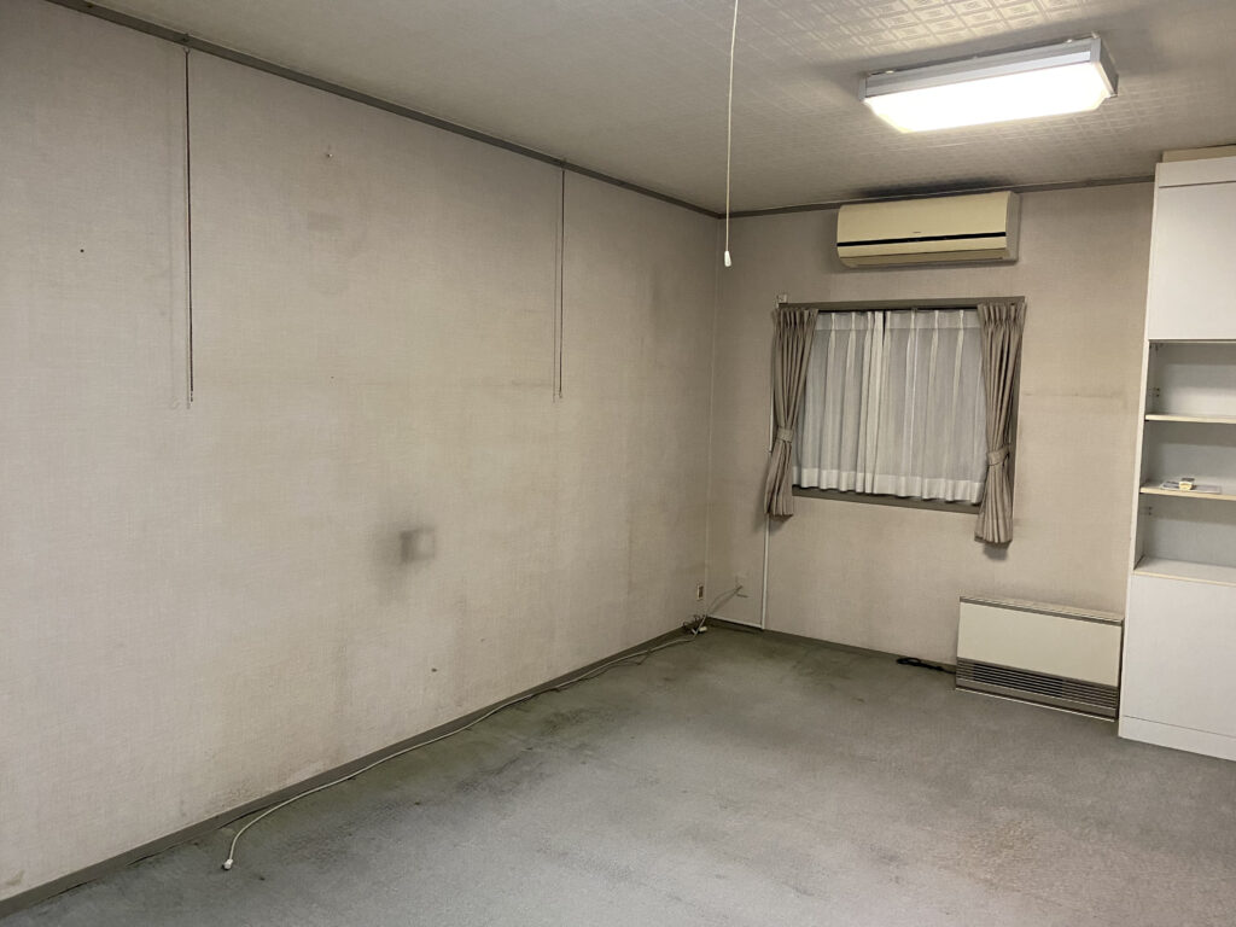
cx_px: 618
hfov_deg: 67.3
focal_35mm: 26
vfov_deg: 53.1
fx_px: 928
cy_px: 464
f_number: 1.8
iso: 400
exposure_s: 1/50
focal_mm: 4.25
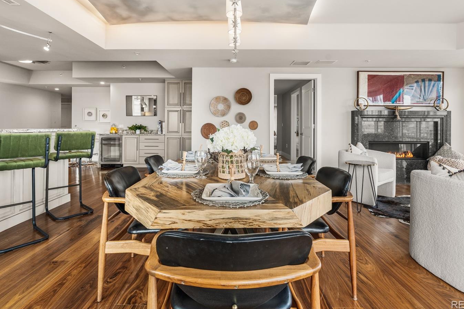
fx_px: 245
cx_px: 231
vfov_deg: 64.1
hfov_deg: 86.9
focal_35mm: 19
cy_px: 129
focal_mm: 16
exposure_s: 1/10
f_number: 8
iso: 320
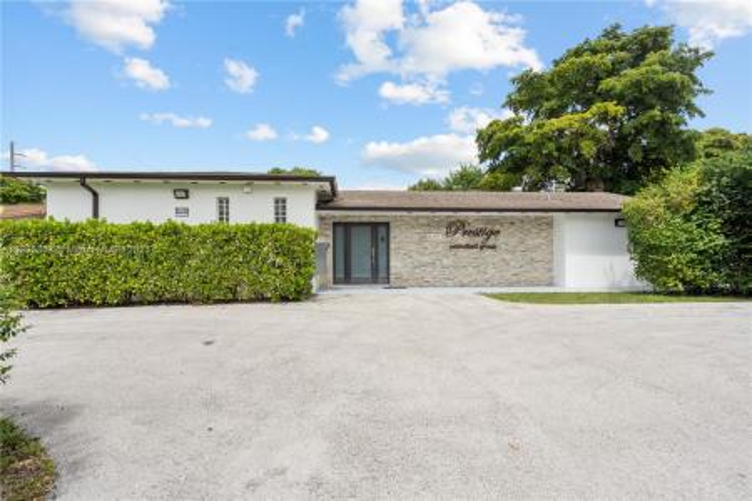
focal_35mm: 18
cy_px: 250
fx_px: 376
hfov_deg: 90.0
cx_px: 376
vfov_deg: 67.4
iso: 640
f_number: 9
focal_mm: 18
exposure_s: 1/1000
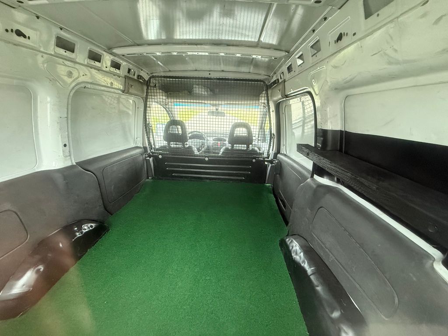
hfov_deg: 102.1
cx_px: 224
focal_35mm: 14
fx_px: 181
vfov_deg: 85.7
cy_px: 168
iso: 640
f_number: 2.2
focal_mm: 2.22
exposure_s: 1/60
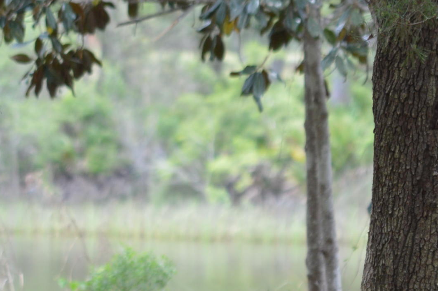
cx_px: 213
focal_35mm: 1016
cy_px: 344
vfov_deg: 1.4
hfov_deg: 2.0
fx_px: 12351
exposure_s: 1/320
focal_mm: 240
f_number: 5.3
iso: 400
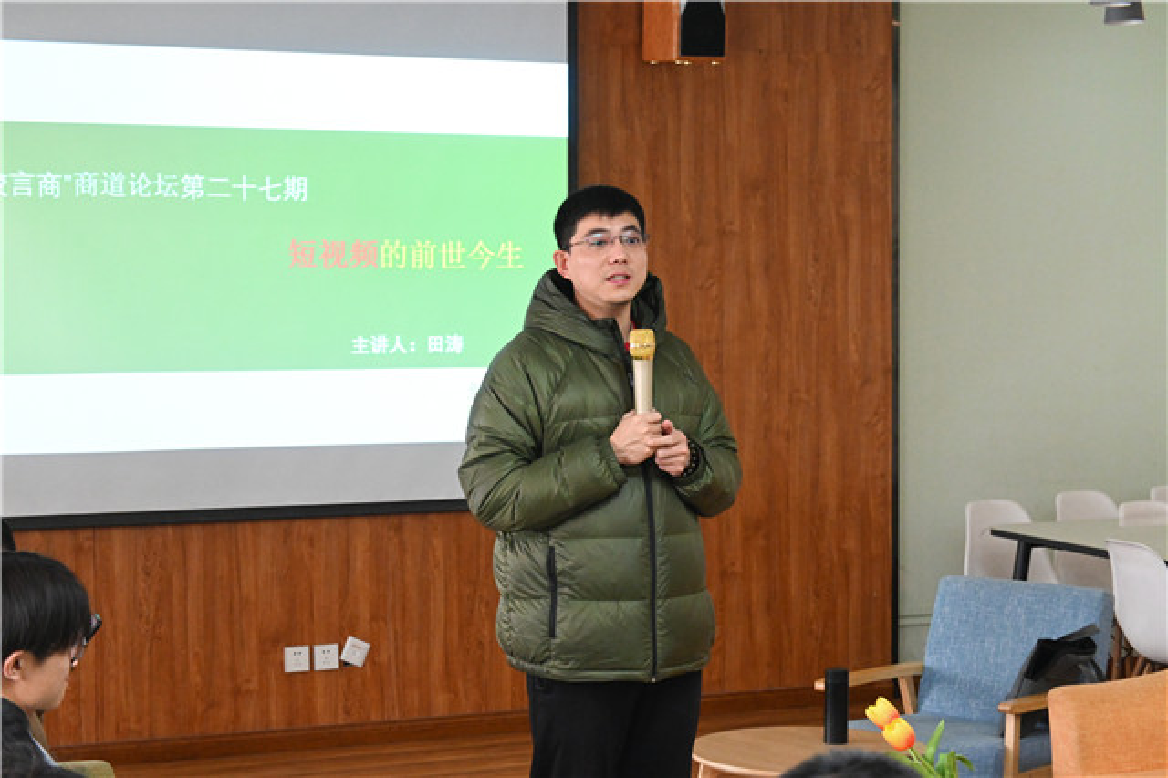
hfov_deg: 27.0
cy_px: 389
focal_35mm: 75
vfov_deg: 18.2
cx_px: 584
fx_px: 2432
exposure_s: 1/60
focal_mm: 50
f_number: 6.3
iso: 3600
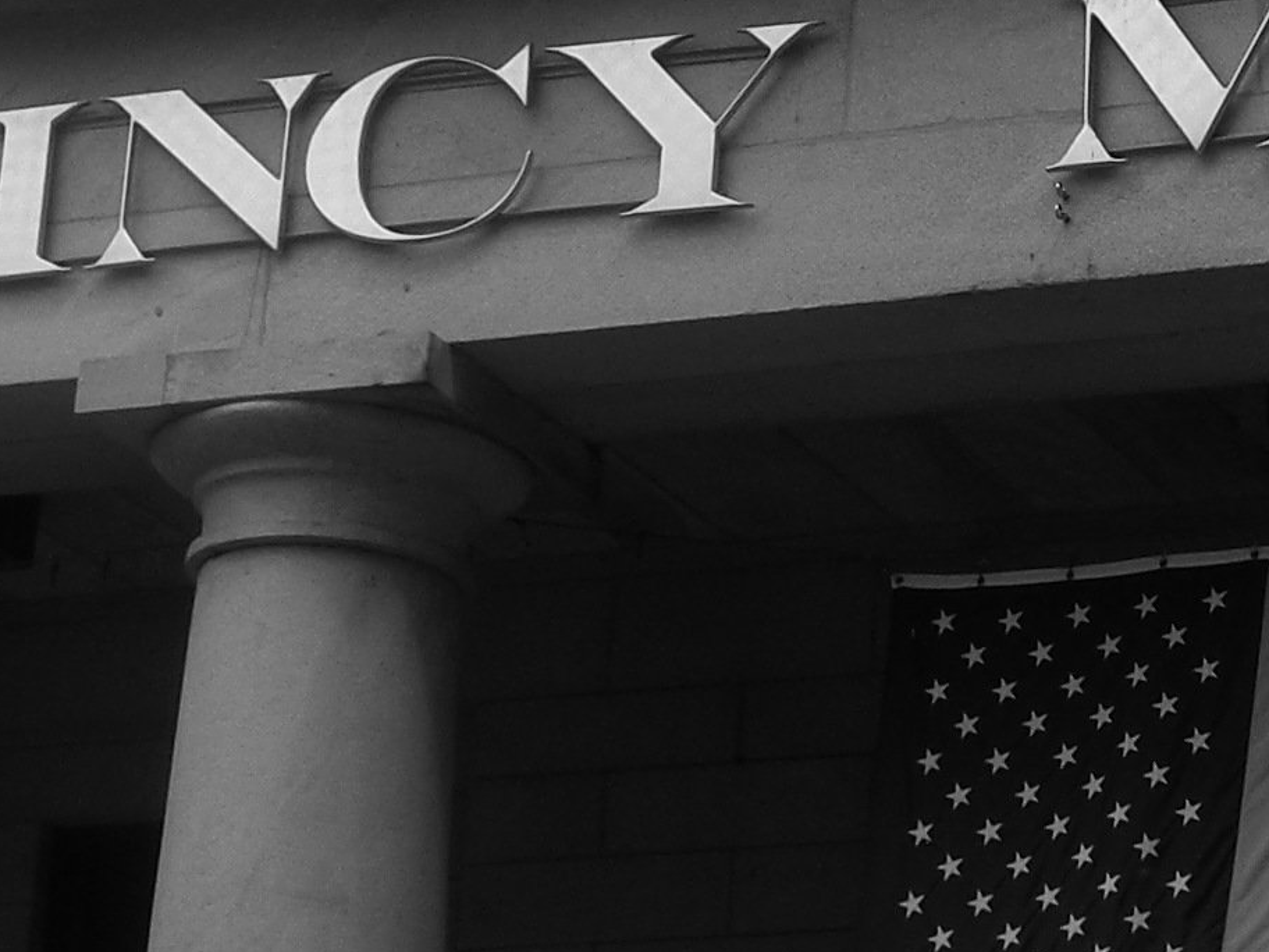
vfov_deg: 9.8
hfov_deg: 12.9
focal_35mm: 152
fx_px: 5572
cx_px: 1227
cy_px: 313
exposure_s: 1/500
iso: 80
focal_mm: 7.9
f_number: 4
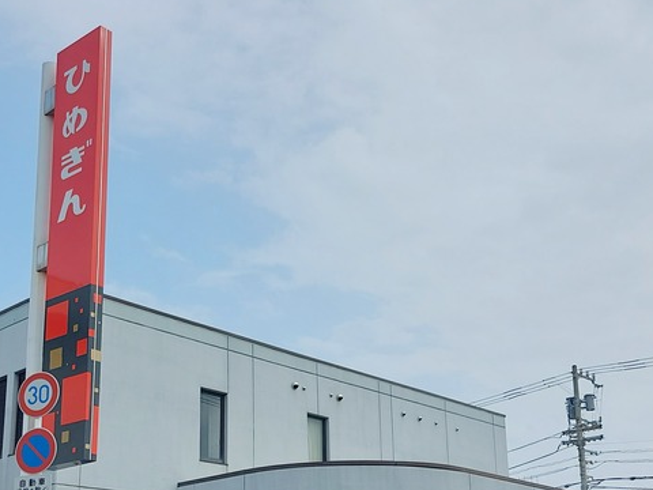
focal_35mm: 48
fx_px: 905
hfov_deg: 39.6
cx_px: 279
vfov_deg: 29.4
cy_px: 412
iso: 25
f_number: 1.8
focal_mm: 5.23
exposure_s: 1/1150
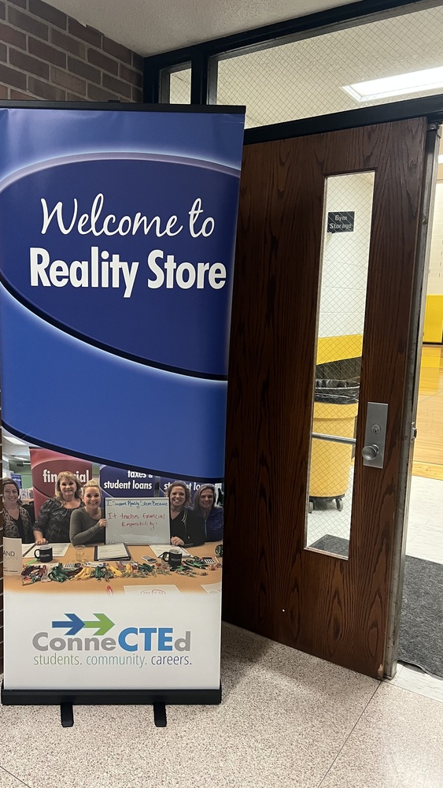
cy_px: 393
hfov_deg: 39.7
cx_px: 142
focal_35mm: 29
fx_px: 605
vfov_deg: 66.1
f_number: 1.5
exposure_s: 1/60
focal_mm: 5.7
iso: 500
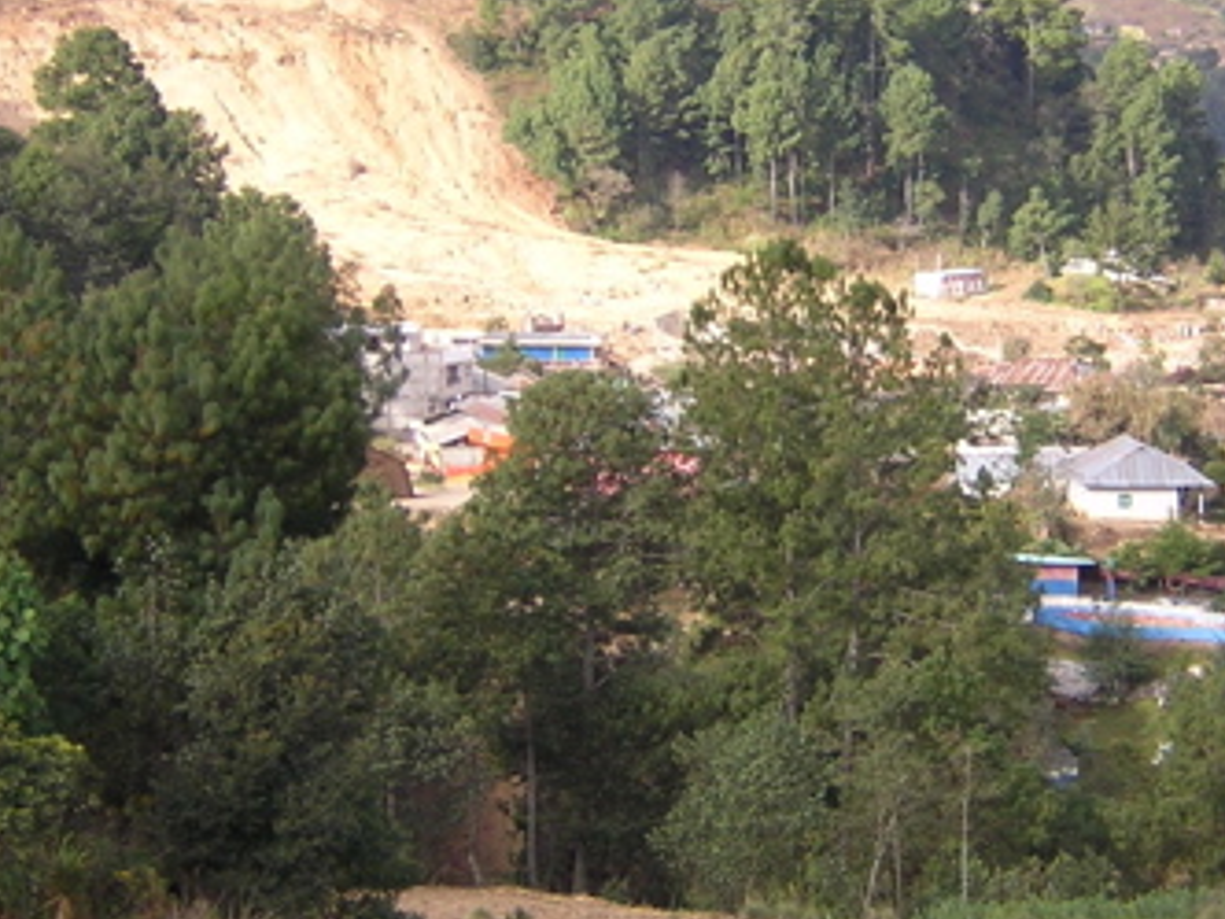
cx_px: 710
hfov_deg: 20.4
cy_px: 349
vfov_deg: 15.4
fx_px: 3397
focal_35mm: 96
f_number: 3.6
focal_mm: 9.1
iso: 100
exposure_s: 1/203
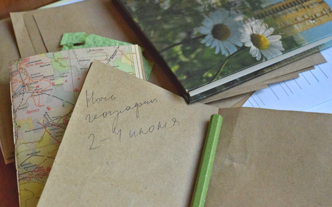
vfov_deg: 16.9
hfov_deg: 26.8
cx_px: 165
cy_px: 108
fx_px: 697
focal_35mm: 77
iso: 12800
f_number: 7.1
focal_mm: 50
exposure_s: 1/1000
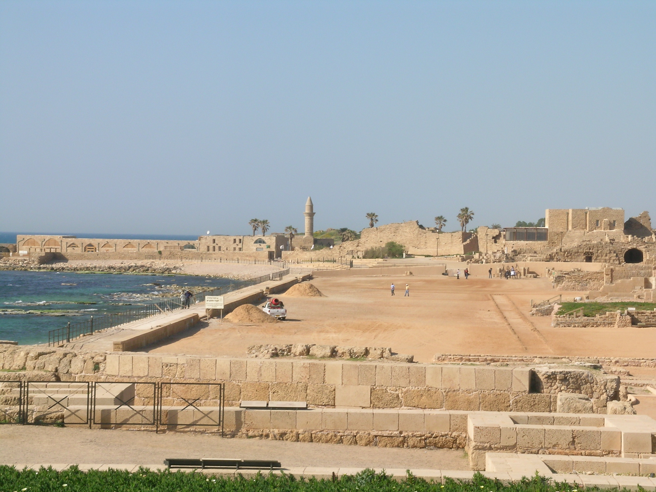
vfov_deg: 12.8
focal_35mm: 116
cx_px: 328
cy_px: 246
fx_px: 2198
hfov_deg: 17.0
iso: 50
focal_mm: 24
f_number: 7.3
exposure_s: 1/92.9
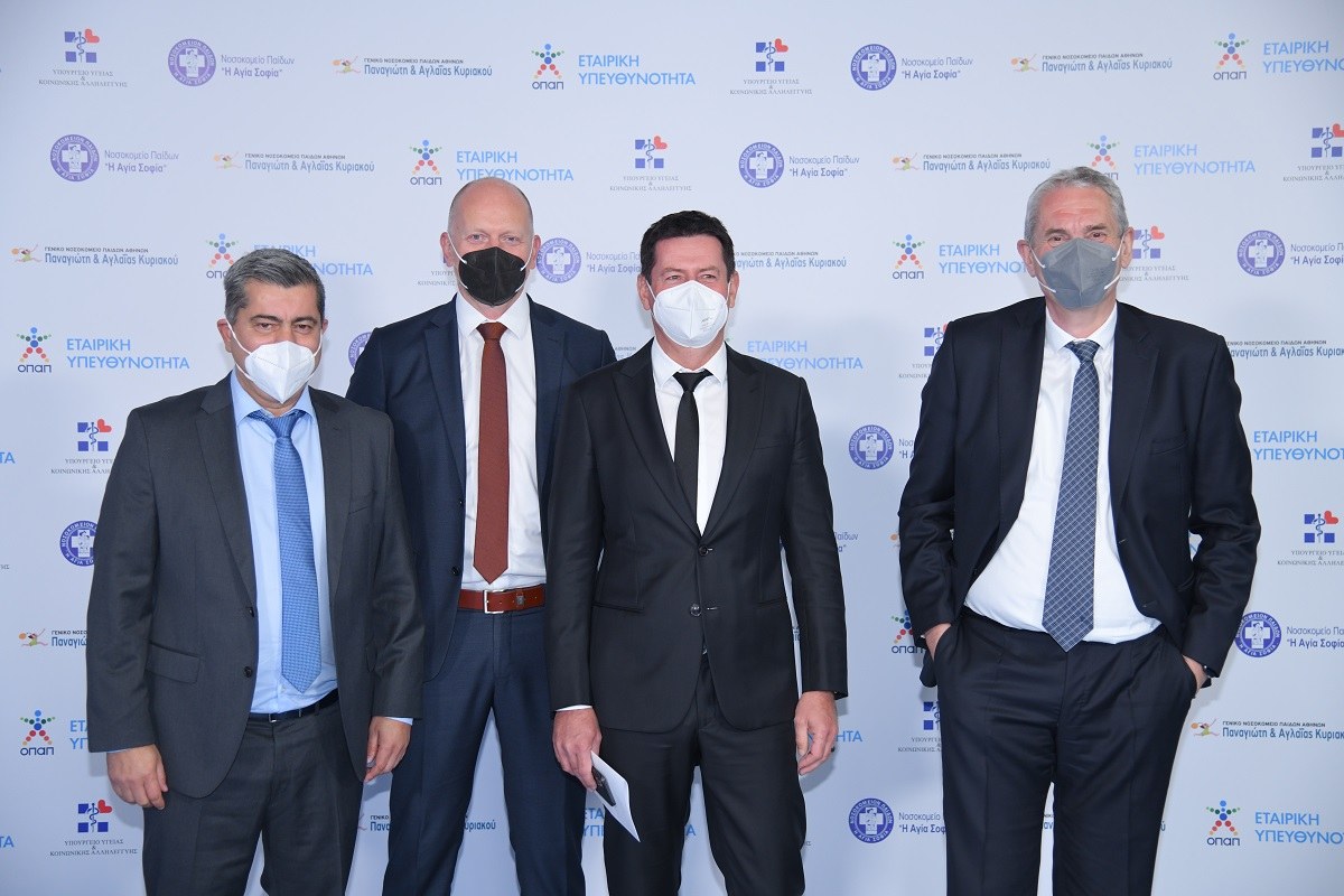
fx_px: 1867
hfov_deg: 39.6
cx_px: 672
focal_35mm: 50
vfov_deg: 27.0
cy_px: 448
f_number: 4
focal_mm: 50
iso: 1000
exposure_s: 1/250
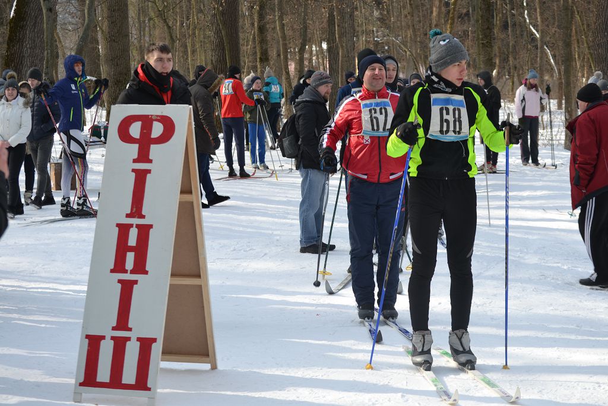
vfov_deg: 16.6
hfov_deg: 24.6
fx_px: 1393
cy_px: 203
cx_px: 304
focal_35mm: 82
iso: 100
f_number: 6.3
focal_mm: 55
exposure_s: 1/160
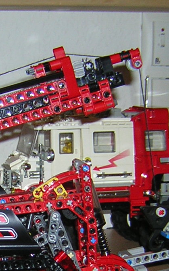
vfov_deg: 22.4
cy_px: 231
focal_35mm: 91
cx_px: 68
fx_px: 671
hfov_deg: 14.3
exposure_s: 1/60.1
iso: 50
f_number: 2.6
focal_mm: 4.7
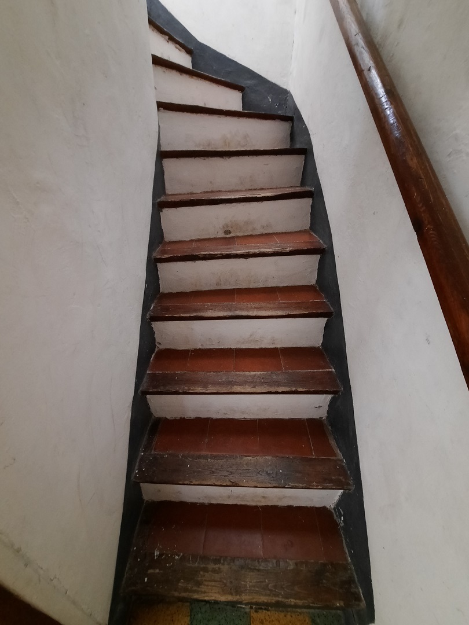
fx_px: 235
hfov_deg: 89.9
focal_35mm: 13
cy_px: 312
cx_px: 234
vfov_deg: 106.2
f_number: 2.2
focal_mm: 1.74
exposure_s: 1/20
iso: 640
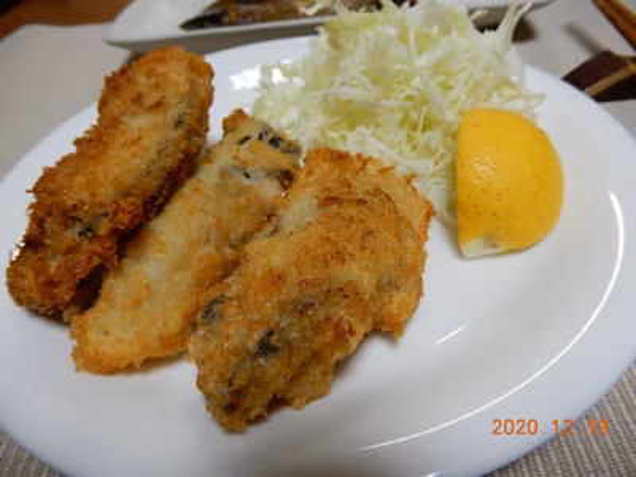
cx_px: 318
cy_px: 238
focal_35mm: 24
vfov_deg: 56.8
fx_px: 441
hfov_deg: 71.6
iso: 160
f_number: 3.4
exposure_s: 1/30
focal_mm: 4.3
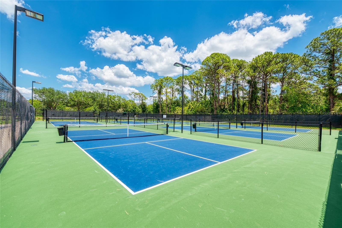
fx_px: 152
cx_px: 171
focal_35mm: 16
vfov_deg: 73.7
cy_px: 114
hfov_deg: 96.7
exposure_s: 1/800
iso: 200
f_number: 7.1
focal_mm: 16
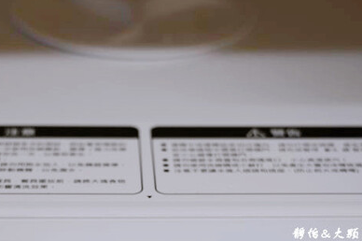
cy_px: 261
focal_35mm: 92
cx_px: 121
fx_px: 924
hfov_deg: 22.1
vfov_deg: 14.5
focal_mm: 42
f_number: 4
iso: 250
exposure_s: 1/50
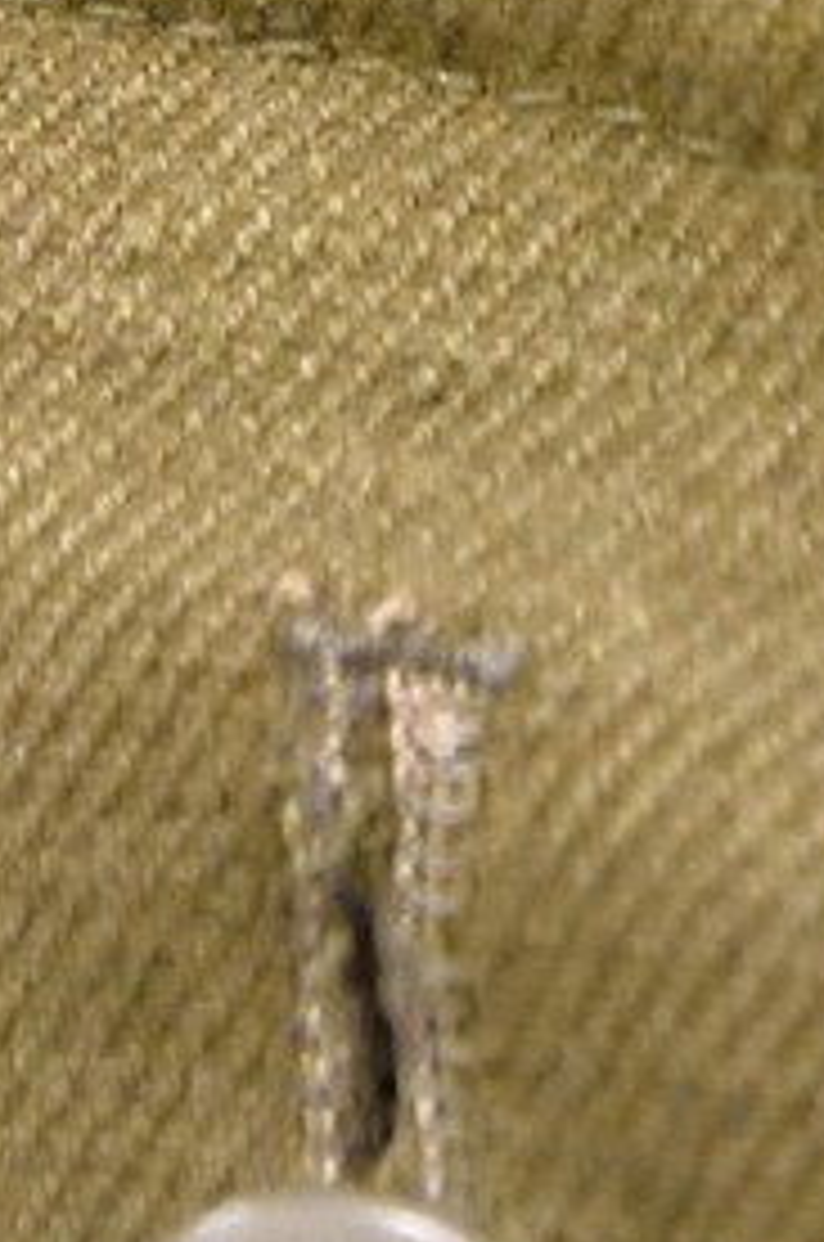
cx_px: 621
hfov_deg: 4.3
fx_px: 10993
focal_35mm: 319
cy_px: -2012
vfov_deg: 6.1
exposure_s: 1/13
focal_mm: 55
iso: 6400
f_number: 6.3
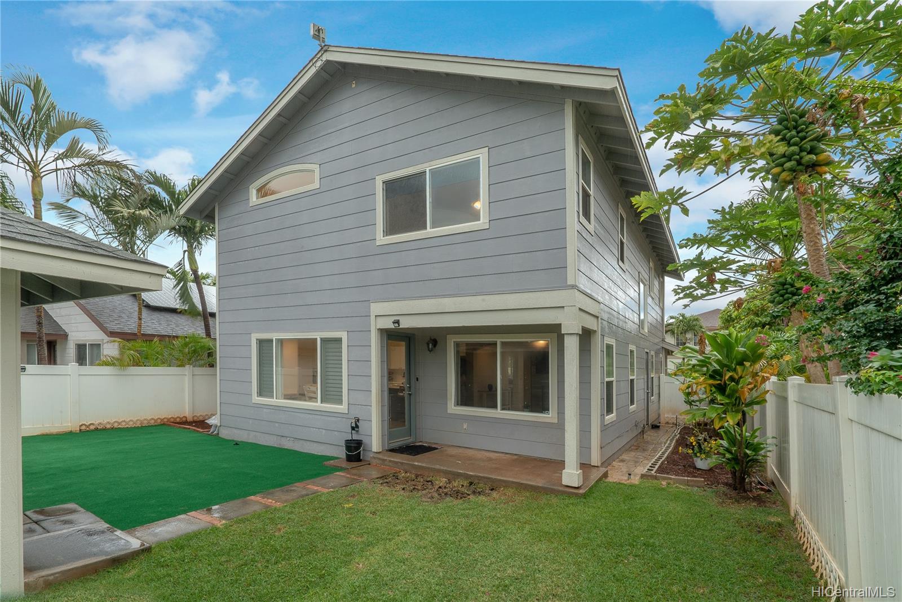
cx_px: 451
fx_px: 401
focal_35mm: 16
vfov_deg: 73.8
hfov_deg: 96.7
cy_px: 301
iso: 80
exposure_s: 1/4
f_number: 22
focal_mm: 16
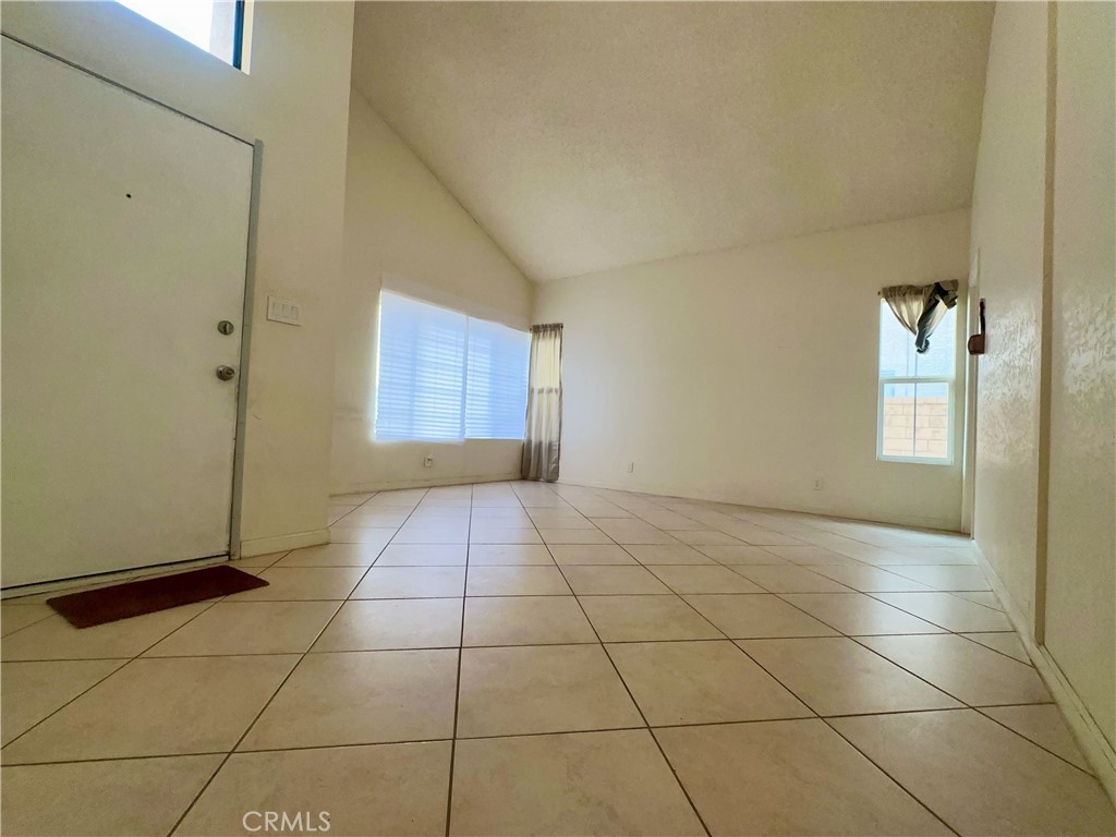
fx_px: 451
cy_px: 418
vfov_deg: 85.7
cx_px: 558
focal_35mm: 14
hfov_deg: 102.1
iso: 100
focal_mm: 2.22
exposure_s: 1/120
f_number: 2.2
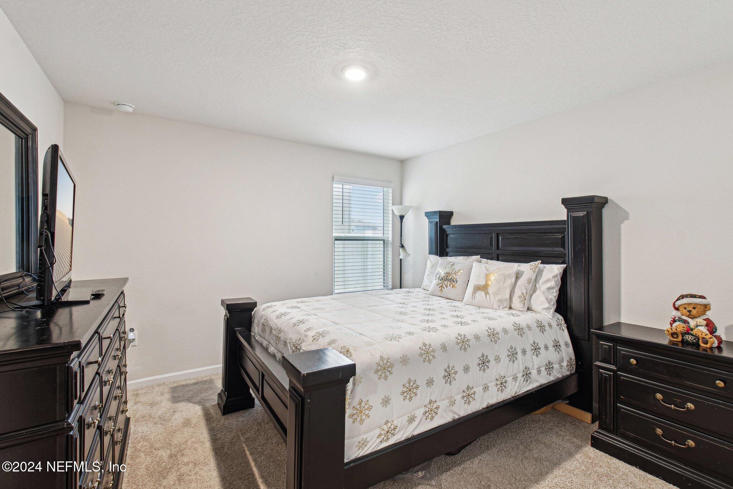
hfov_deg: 100.4
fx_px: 305
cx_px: 366
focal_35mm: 15
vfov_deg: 77.3
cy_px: 244
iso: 400
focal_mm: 10
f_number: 8
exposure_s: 1/3.33
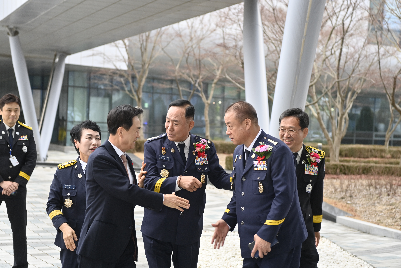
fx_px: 780
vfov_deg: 19.5
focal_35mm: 70
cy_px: 134
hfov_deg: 28.8
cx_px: 200
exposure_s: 1/250
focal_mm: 70
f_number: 4
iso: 800
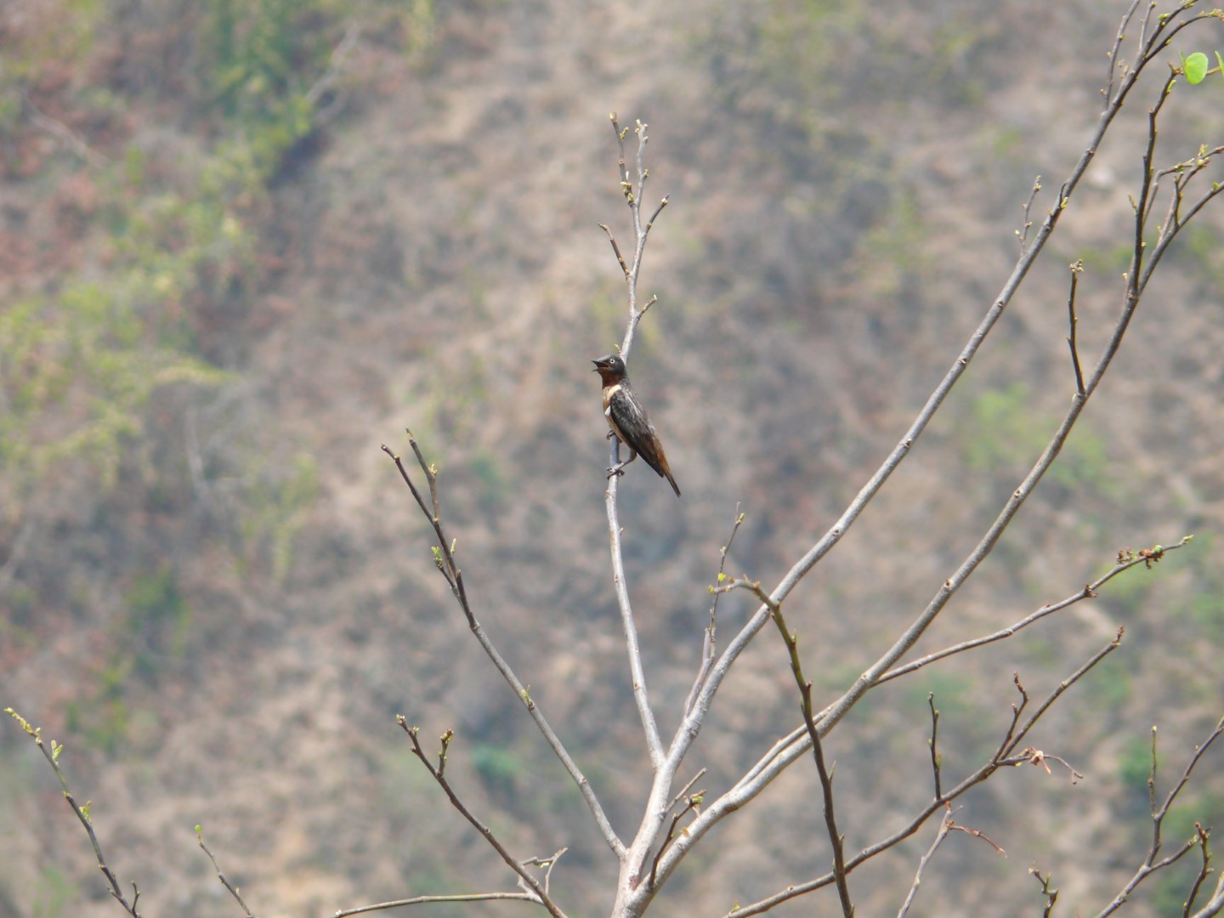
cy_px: 459
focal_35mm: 420
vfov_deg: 3.5
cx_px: 612
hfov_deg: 4.7
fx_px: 14851
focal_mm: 88.8
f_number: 5
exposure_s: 1/250
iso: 100
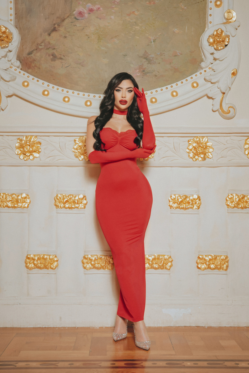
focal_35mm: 52
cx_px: 124
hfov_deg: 26.0
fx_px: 539
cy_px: 186
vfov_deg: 38.2
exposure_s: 1/125
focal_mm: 52
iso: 800
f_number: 9
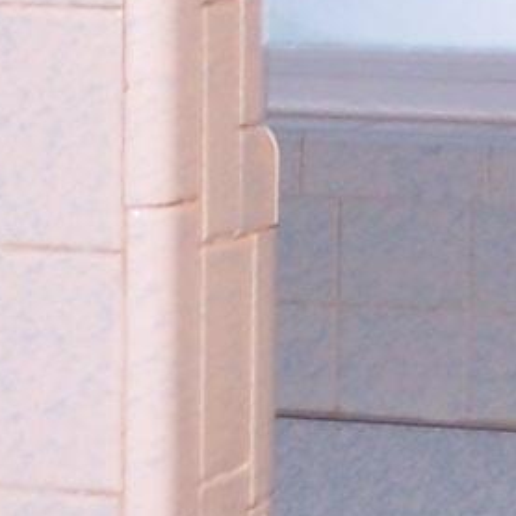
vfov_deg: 6.1
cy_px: 449
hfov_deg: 6.1
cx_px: 239
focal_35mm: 286
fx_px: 4823
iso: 100
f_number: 2.8
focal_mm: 8
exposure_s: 1/60
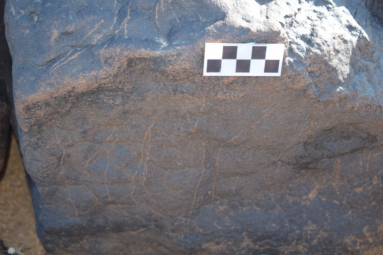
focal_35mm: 69
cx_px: 192
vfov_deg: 19.7
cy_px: 128
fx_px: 734
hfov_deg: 29.2
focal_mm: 46
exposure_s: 1/60
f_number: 5.3
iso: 110
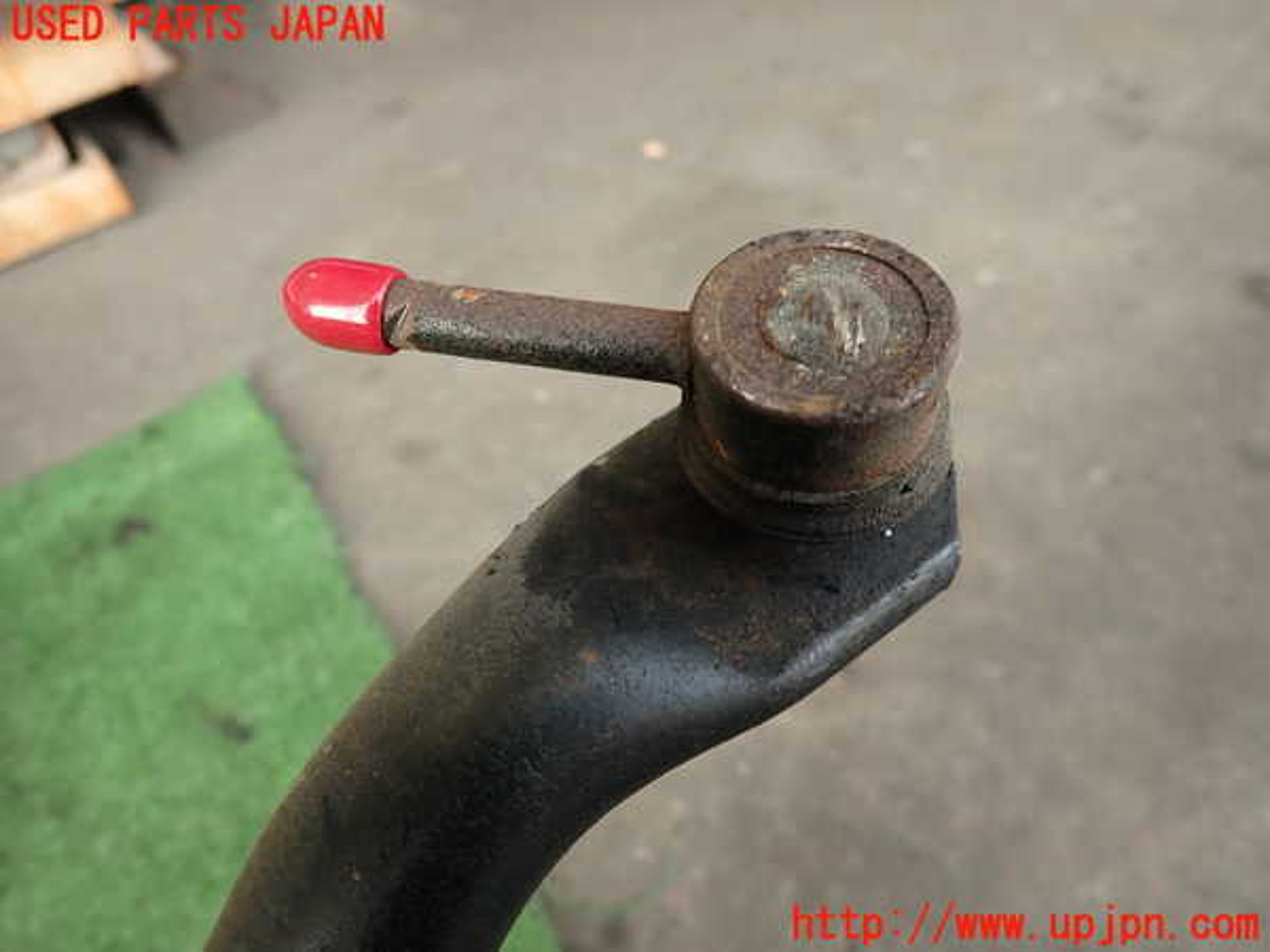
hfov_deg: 69.4
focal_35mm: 25
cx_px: 635
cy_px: 476
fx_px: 917
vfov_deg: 54.9
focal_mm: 4.5
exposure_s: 1/100
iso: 100
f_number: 2
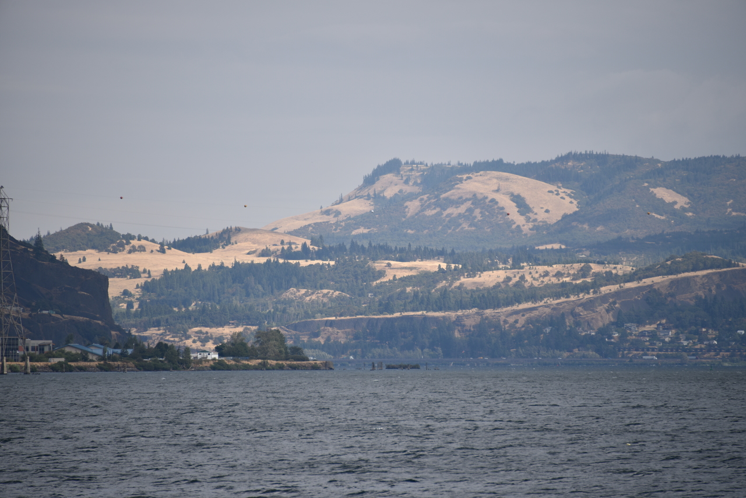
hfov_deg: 6.9
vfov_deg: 4.6
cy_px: 249
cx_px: 373
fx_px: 6218
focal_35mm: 300
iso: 100
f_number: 6.3
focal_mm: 300
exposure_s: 1/640
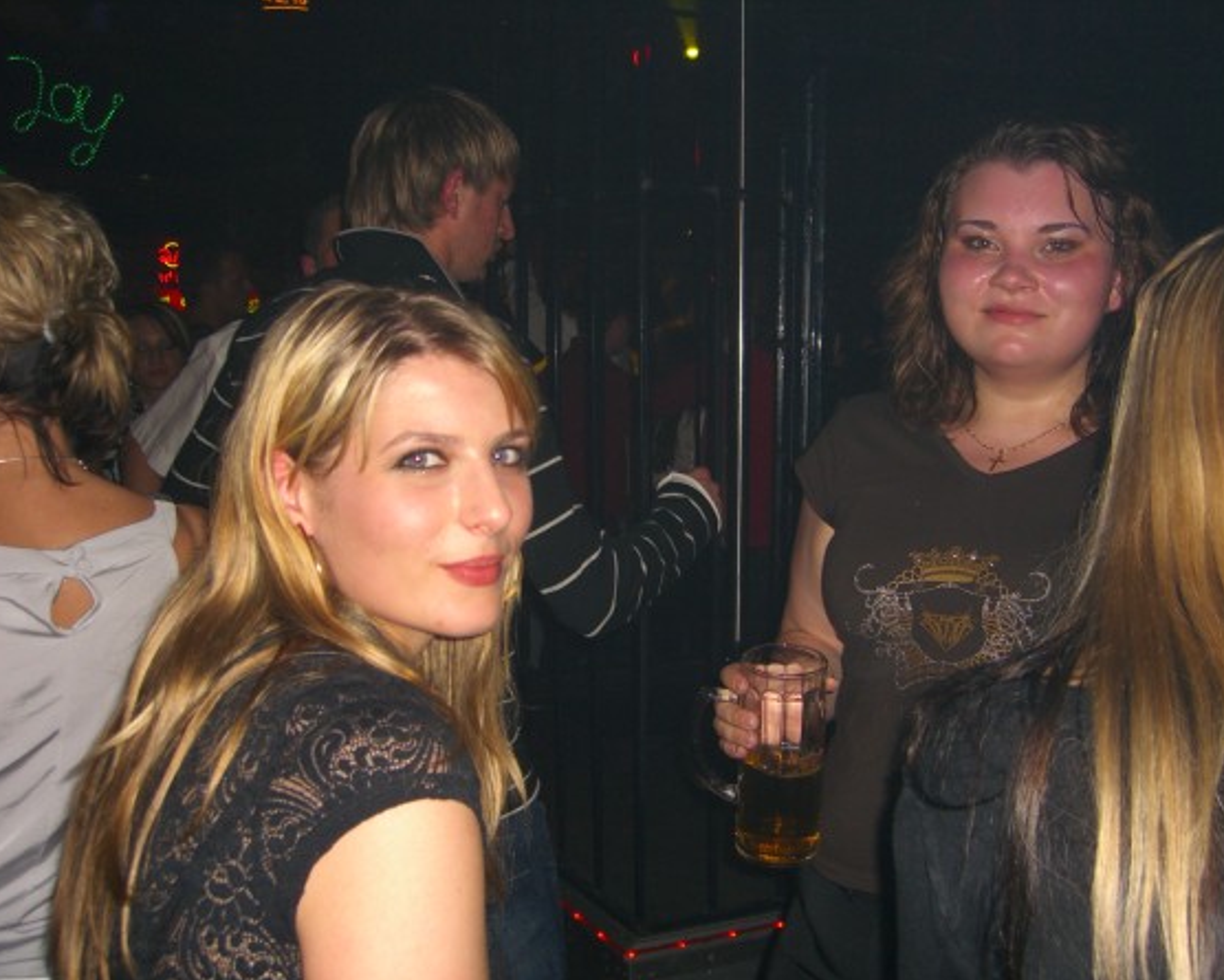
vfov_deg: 37.3
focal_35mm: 40
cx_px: 649
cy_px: 493
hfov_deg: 45.8
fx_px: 1449
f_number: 2.8
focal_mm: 7.9
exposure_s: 1/60
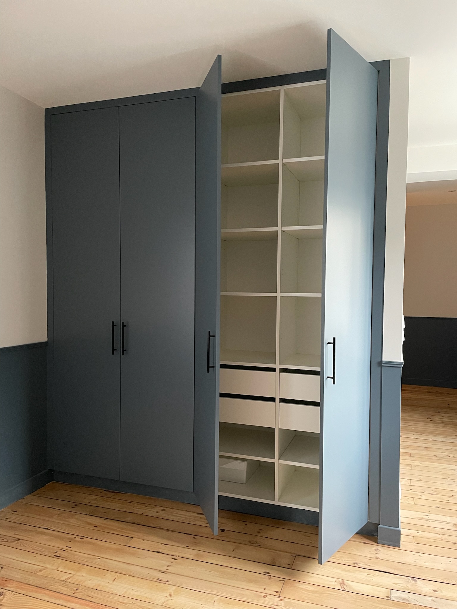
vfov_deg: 67.3
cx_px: 228
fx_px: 458
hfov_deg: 53.1
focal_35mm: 26
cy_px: 304
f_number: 1.6
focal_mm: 4.2
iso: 500
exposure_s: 1/48
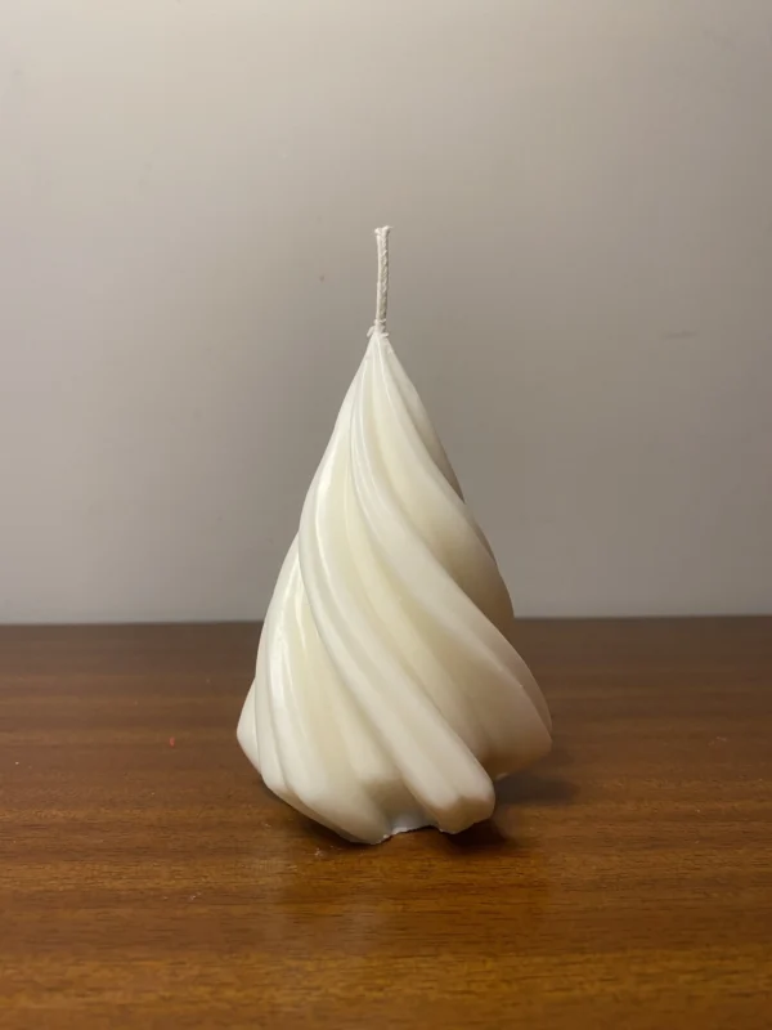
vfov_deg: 67.3
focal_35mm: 26
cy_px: 515
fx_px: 773
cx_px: 386
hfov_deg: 53.1
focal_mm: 4.2
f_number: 1.8
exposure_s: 1/50
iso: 64
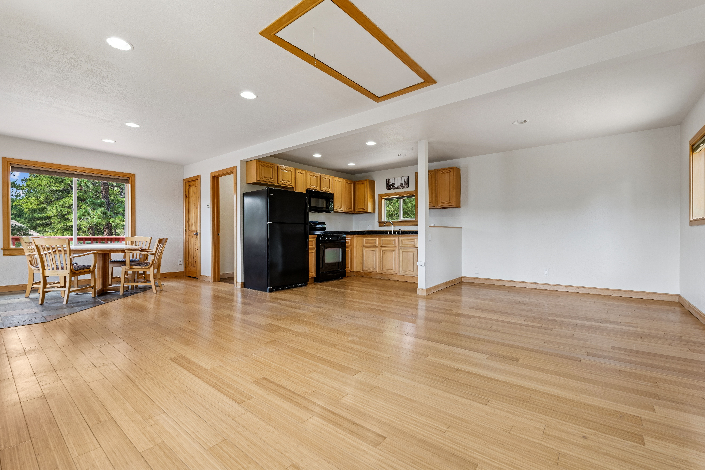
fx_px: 313
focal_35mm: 16
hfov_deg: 96.7
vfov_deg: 73.7
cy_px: 235
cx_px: 352
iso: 200
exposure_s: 1/15
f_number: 8
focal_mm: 16
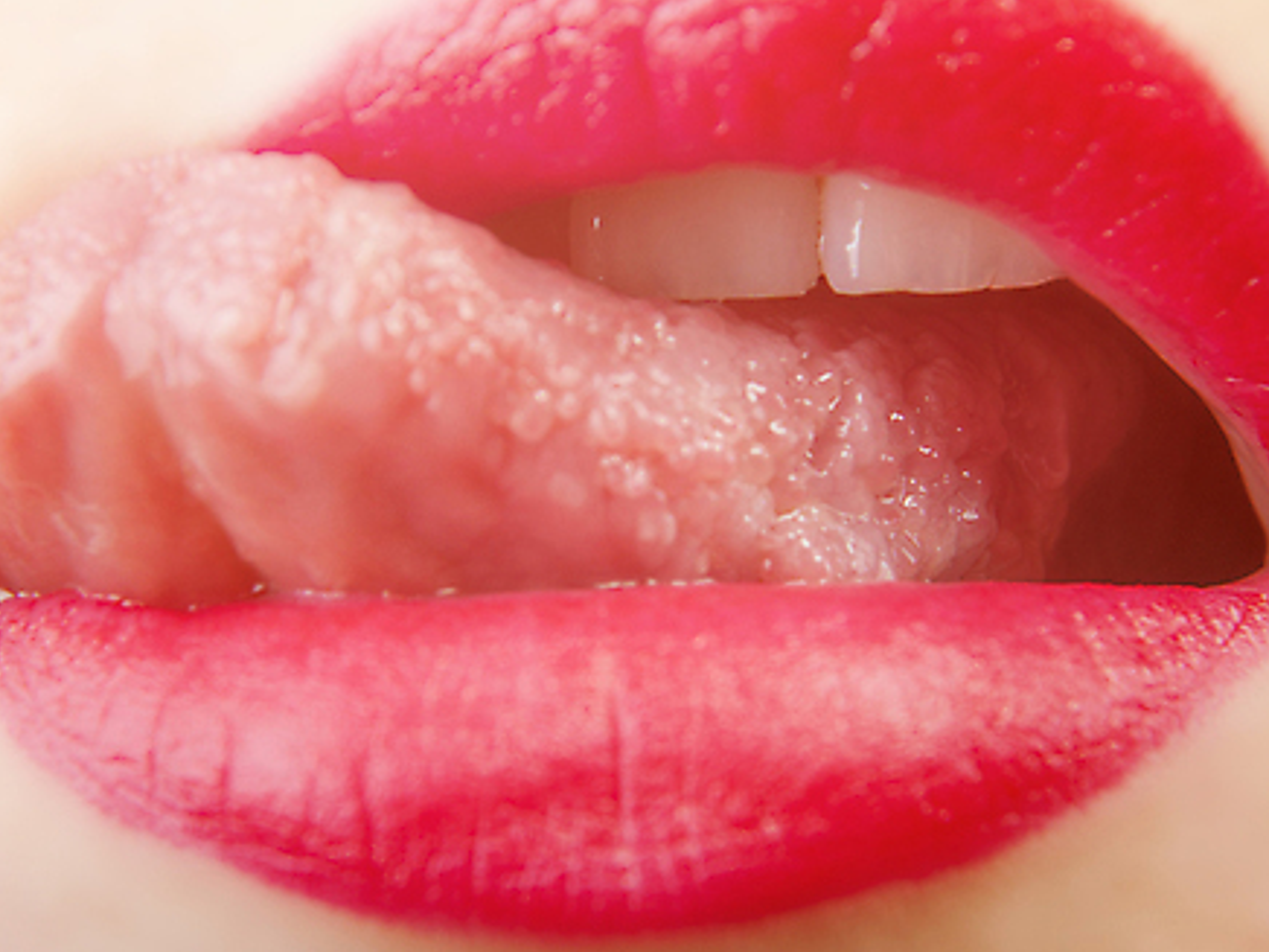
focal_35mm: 209
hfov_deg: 9.5
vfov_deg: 7.1
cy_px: 440
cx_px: 605
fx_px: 7649
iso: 100
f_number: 11
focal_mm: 105
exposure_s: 1/125
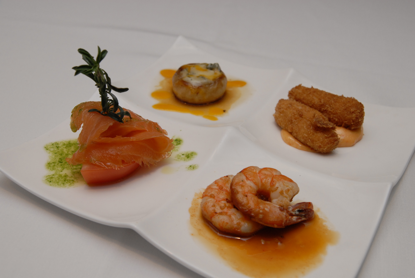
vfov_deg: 26.6
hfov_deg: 38.8
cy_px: 139
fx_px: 589
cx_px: 208
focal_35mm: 51
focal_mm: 34
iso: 400
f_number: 5.6
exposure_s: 1/60
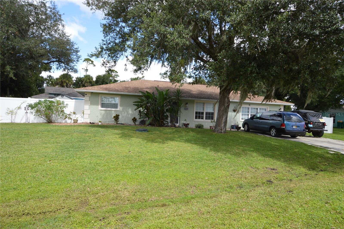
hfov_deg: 77.4
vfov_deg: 56.0
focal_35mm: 22
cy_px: 114
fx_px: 215
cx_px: 172
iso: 100
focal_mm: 15
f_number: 7.1
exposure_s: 1/200
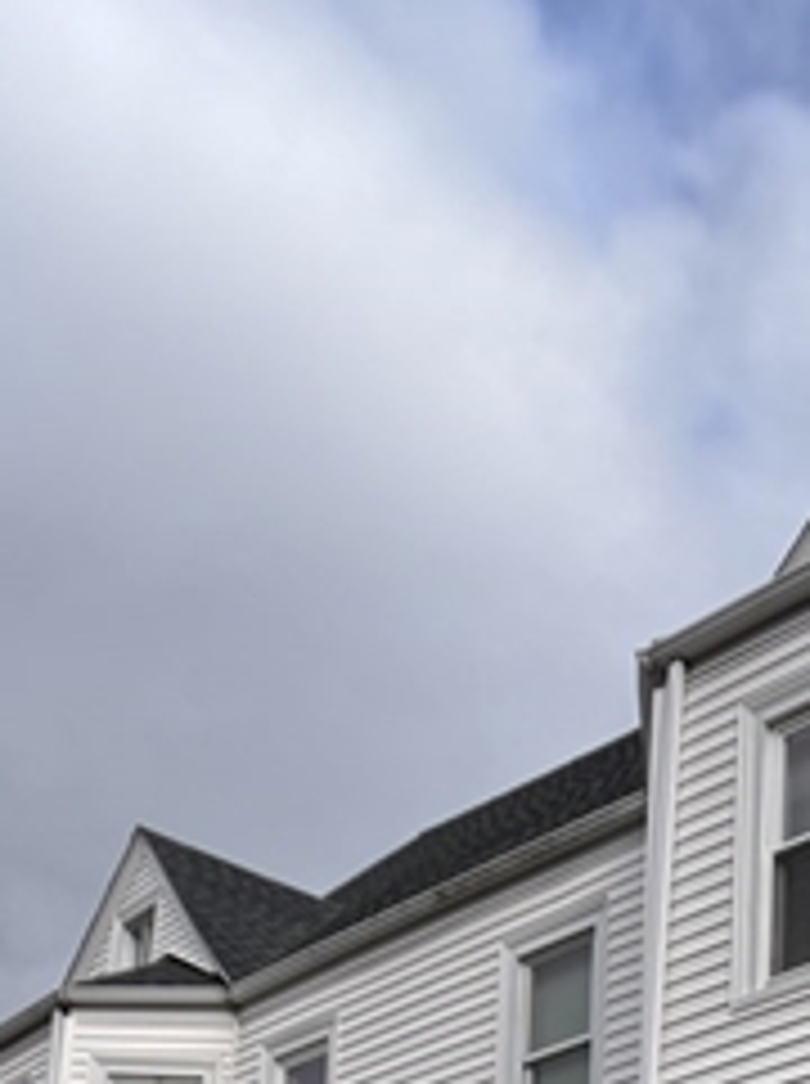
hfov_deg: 17.4
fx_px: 2596
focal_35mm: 83
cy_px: 1466
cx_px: 756
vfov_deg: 21.1
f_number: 1.6
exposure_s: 1/2242
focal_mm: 5.96
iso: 50
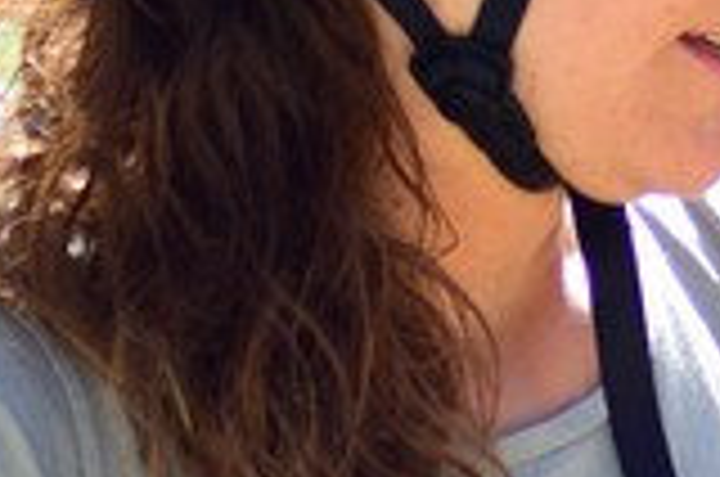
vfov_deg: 2.0
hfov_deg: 3.0
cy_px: 619
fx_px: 13453
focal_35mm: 674
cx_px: 1552
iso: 400
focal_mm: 70
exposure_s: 1/640
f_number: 5.6
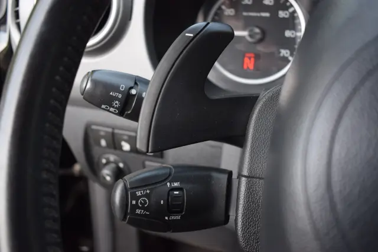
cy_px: 126
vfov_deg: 36.9
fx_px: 378
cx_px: 189
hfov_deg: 53.1
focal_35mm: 36
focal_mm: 24
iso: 400
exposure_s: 1/60
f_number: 4
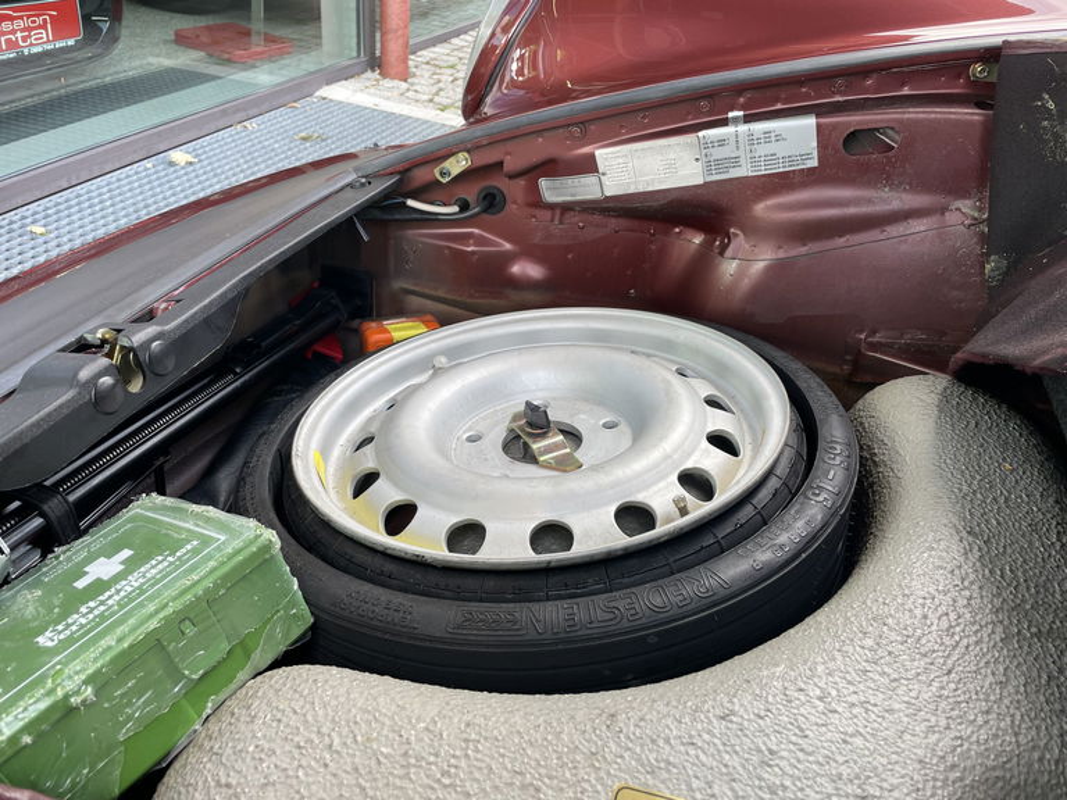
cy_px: 400
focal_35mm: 26
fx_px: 801
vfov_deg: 53.1
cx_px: 534
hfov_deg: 67.3
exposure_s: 1/100
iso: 40
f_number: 1.6
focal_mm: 4.2
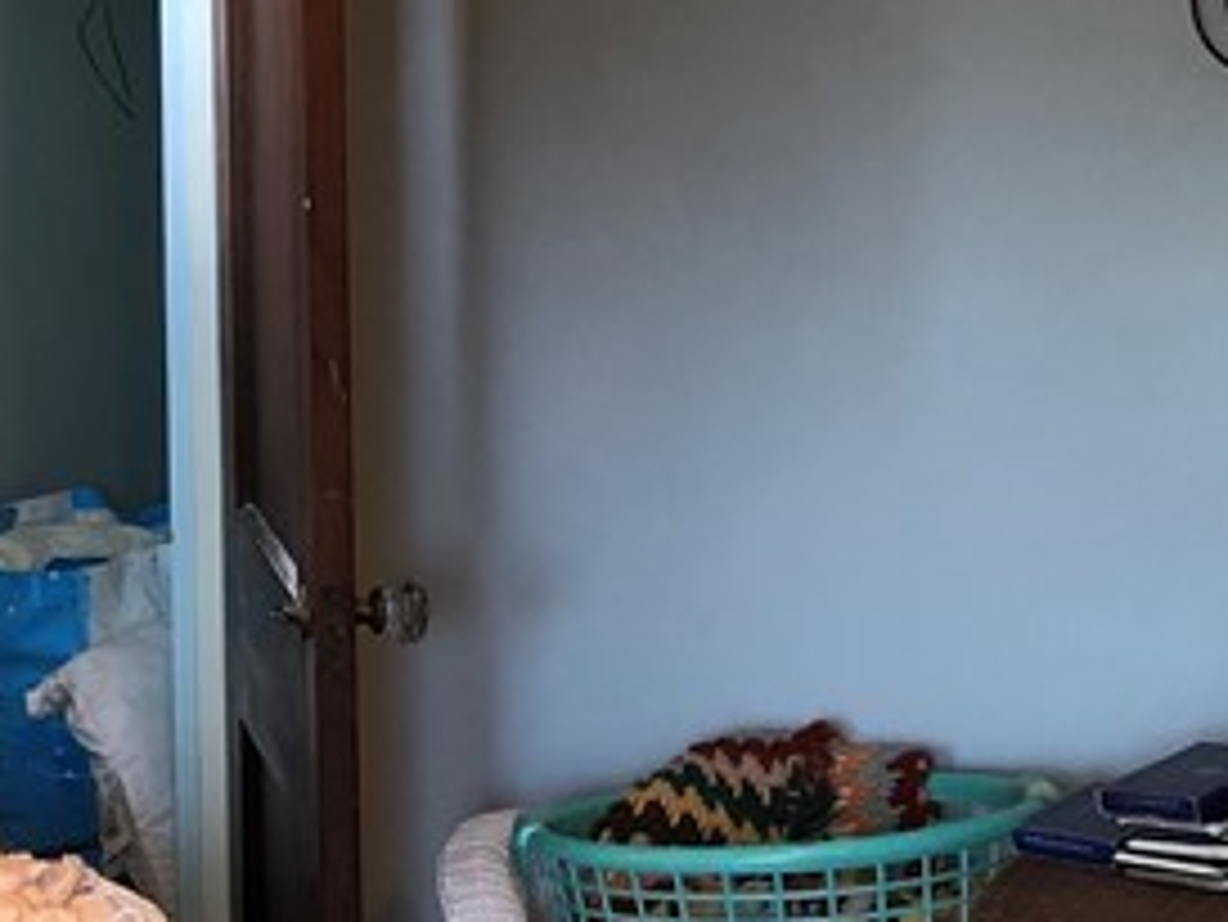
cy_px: 180
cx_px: 36
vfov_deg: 14.0
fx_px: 3727
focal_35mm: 105
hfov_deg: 18.3
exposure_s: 1/30
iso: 40
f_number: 1.8
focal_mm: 3.99
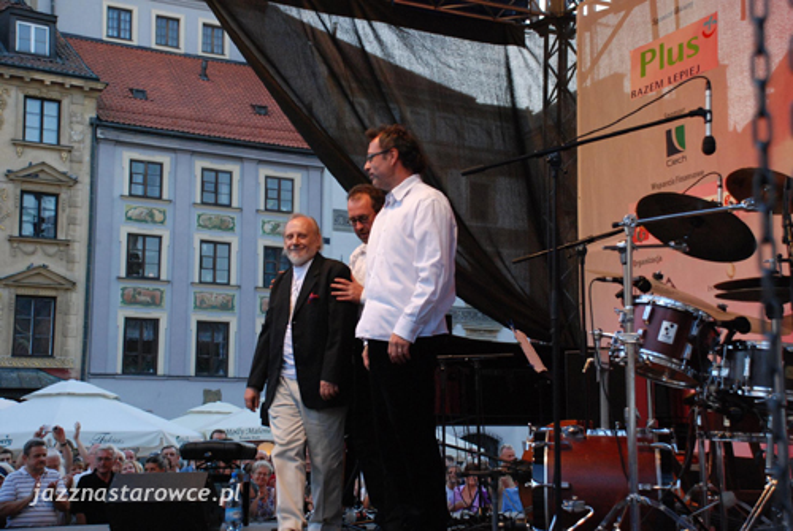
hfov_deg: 35.0
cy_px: 266
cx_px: 396
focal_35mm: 57
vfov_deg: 23.9
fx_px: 1257
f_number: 5.6
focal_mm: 38
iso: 1000
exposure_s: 1/60
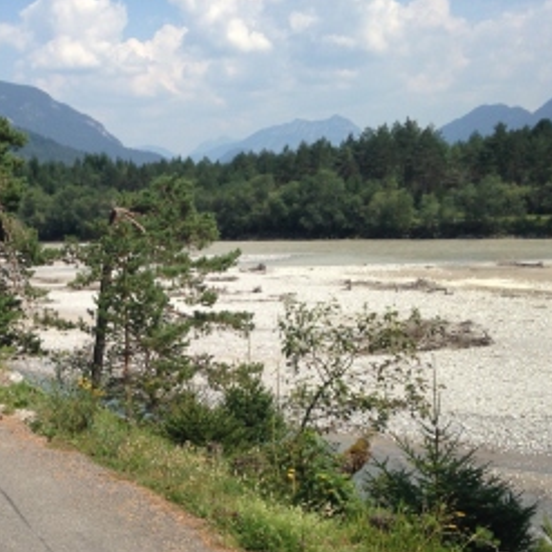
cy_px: 417
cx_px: 101
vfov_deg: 28.6
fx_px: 1064
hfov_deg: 28.4
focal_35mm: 59
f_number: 2.4
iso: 50
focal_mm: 4.12
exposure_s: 1/1642
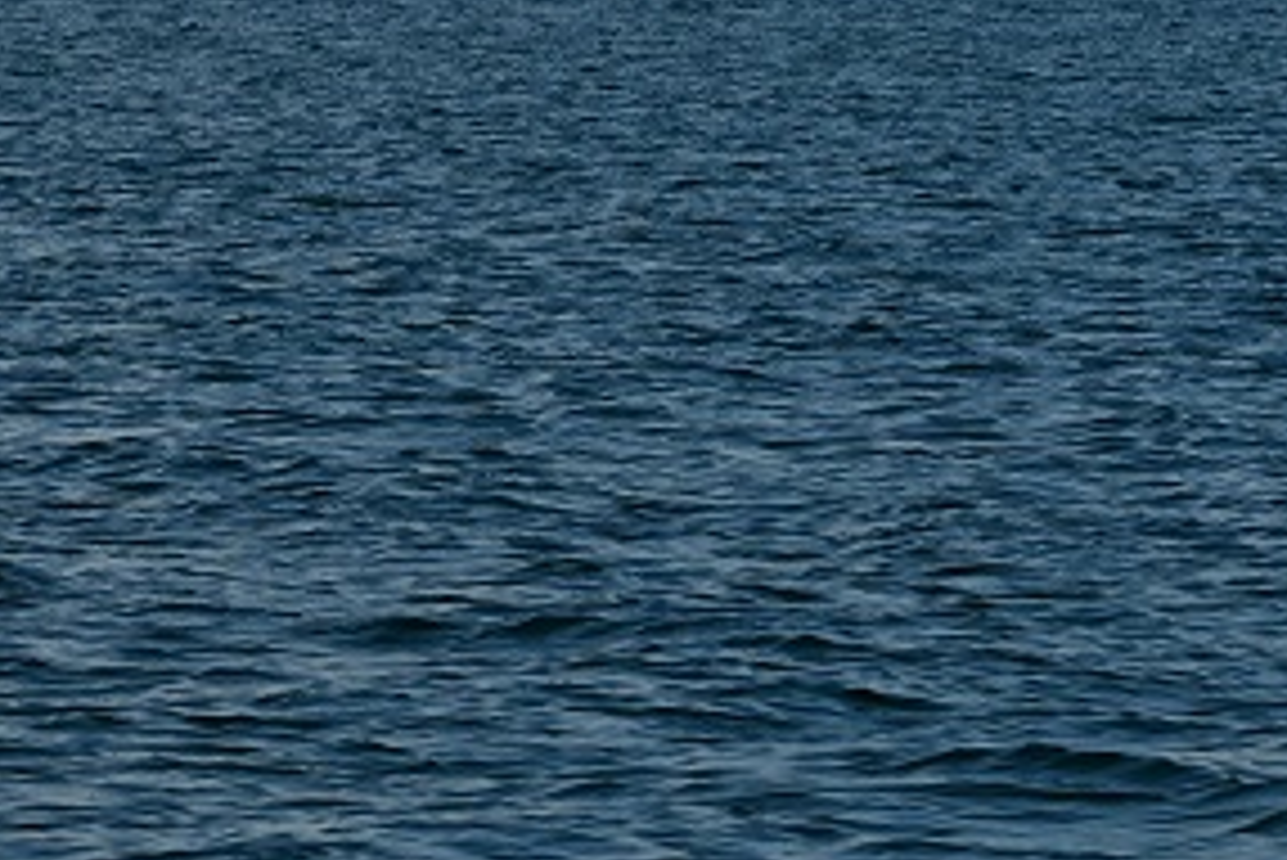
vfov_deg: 2.7
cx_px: -112
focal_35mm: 499
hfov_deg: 4.1
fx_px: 17847
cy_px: -678
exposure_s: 1/800
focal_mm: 95
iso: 100
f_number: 7.1
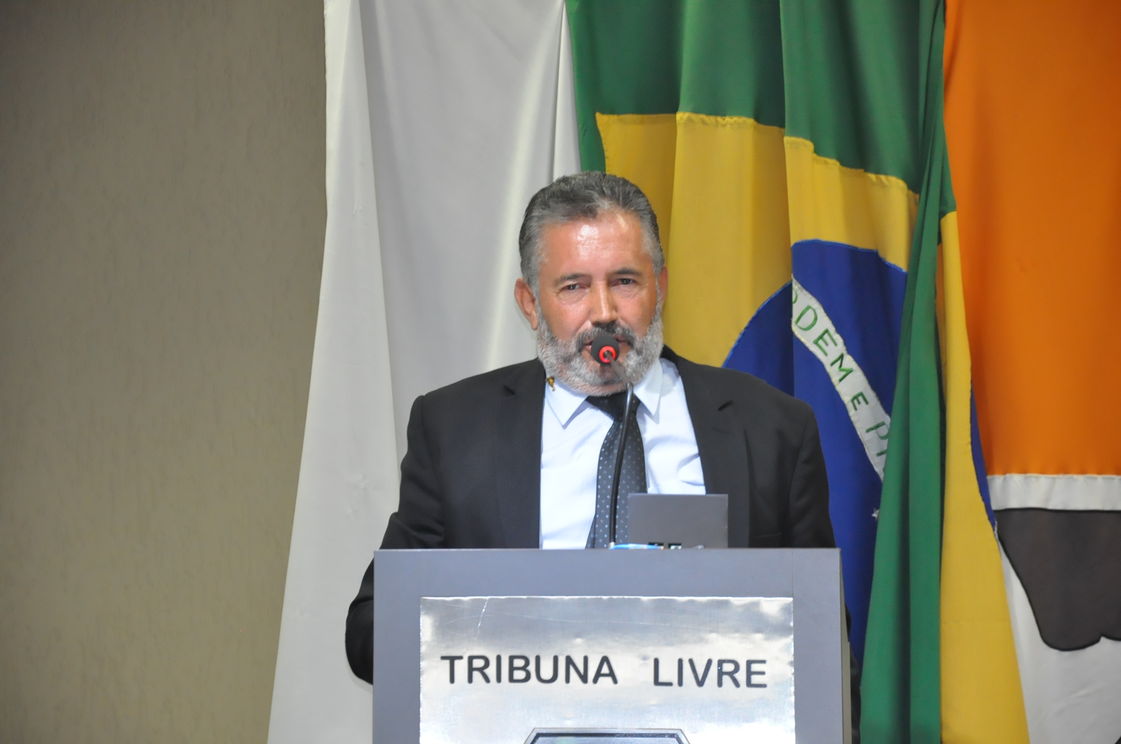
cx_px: 560
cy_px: 372
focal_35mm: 158
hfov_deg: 13.1
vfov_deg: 8.7
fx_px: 4898
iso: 2000
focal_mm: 105
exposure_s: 1/60
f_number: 5.6
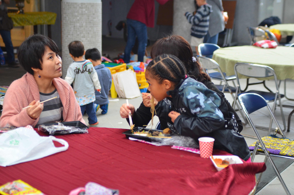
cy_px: 98
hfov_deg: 26.0
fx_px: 636
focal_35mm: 78
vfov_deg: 17.4
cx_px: 147
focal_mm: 52
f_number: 2.8
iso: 800
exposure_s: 1/180
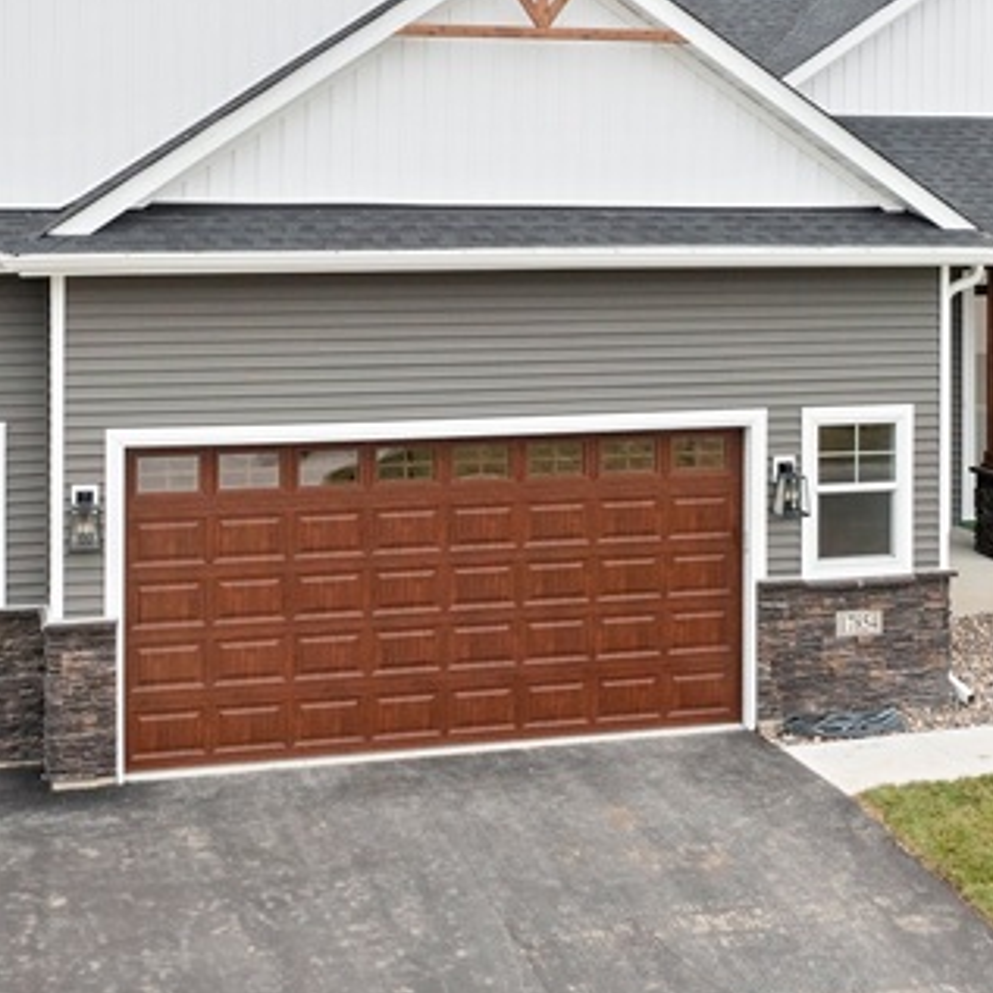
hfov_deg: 28.5
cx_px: 595
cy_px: 260
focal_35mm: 60
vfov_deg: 28.2
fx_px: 1947
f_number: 4.5
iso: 200
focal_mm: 10.26
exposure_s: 1/160
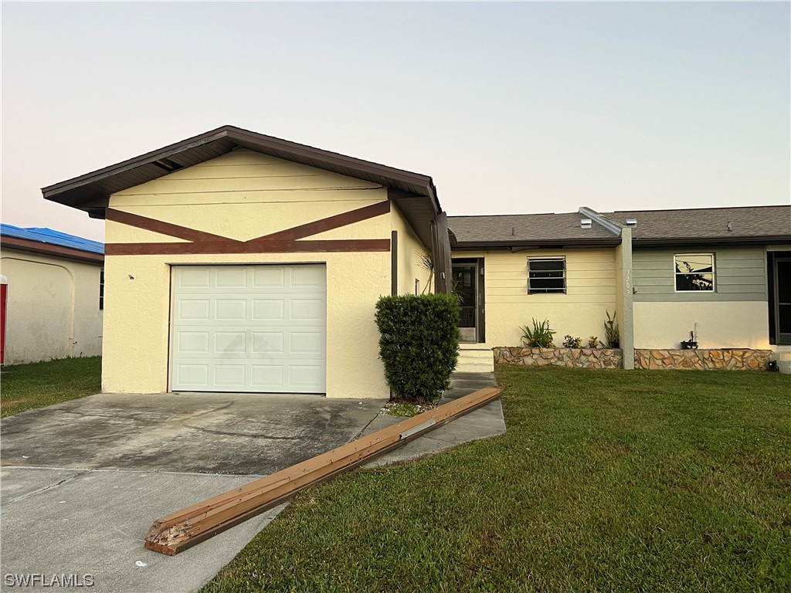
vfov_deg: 53.1
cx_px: 396
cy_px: 296
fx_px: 594
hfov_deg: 67.3
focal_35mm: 26
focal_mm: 5.7
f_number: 1.5
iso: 125
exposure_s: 1/97
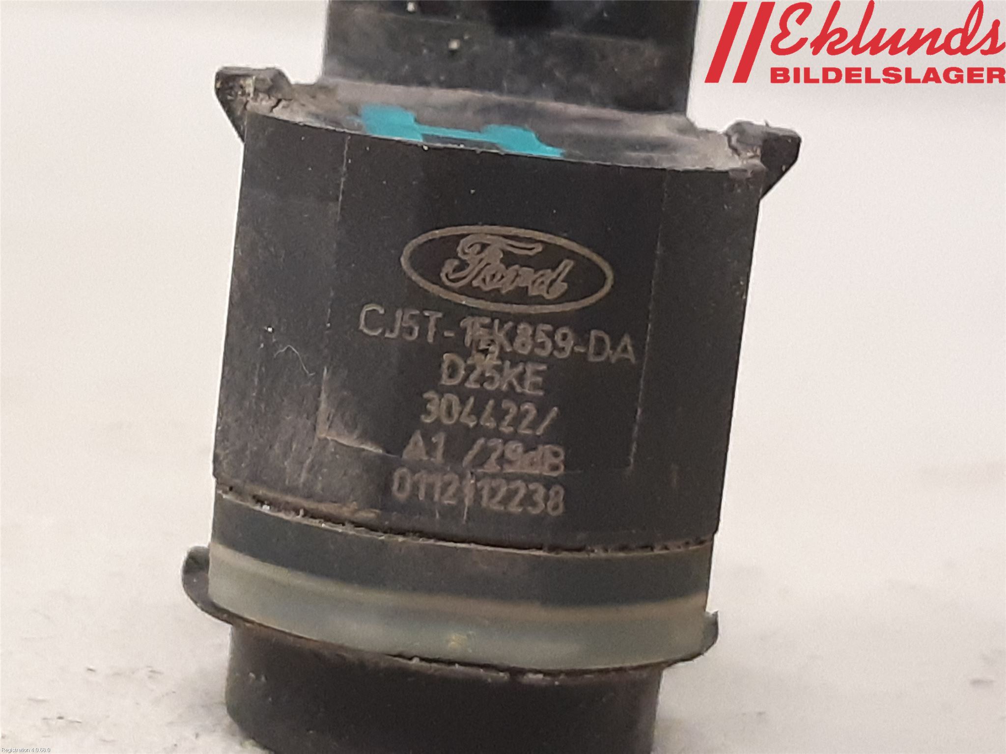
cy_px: 377
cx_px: 503
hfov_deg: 67.3
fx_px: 756
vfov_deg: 53.1
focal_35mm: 26
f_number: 1.7
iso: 320
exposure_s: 1/50
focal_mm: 3.93
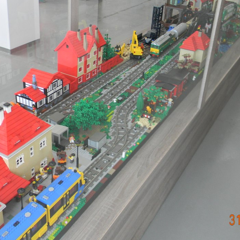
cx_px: 104
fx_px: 353
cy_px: 90
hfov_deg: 37.5
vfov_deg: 37.3
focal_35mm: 45
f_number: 3.5
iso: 115
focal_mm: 5
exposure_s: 1/30
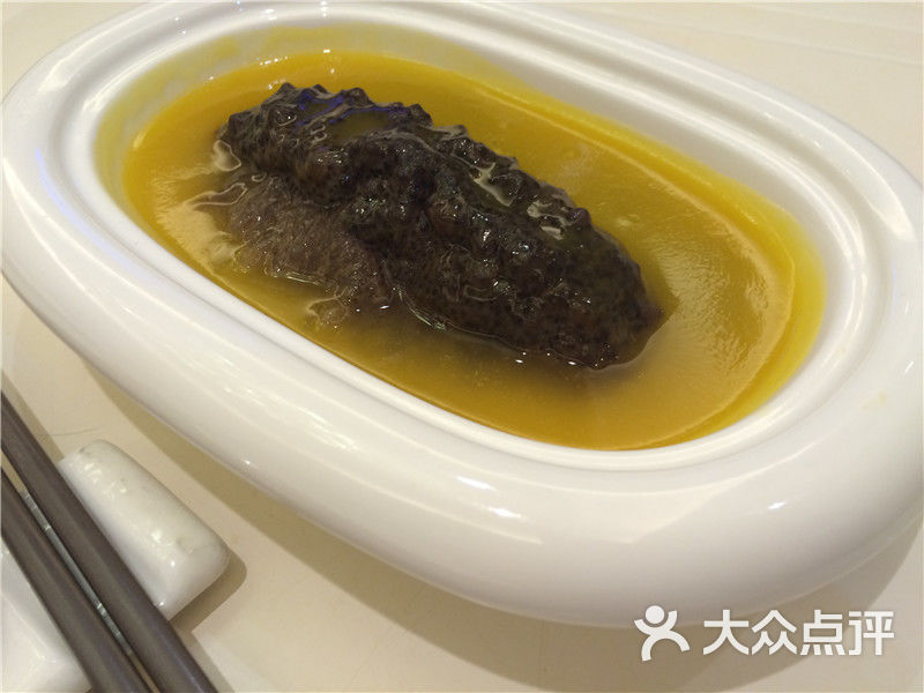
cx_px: 462
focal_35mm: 29
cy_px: 346
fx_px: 774
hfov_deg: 61.7
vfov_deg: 48.2
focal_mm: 4.15
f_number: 2.2
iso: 80
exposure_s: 1/30
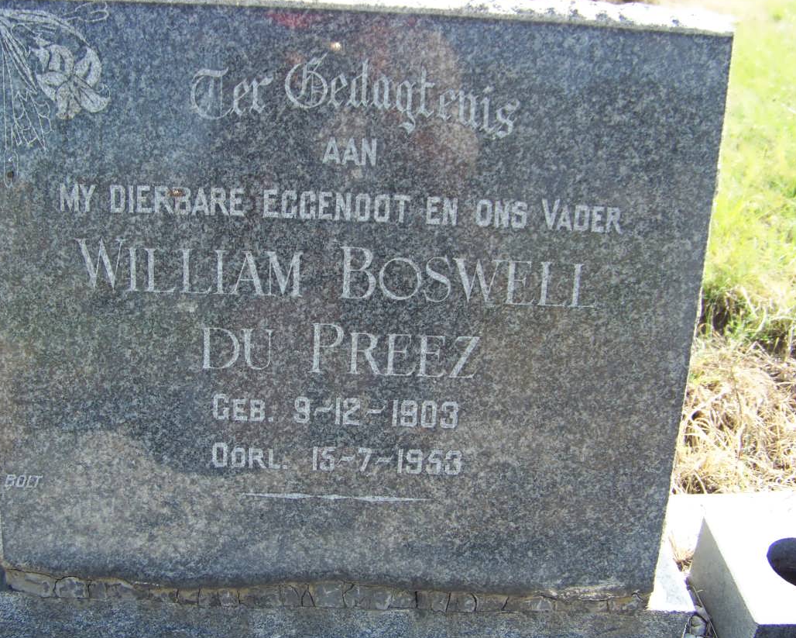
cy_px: 338
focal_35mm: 41
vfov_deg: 36.5
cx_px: 365
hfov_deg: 44.7
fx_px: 966
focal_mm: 5.85
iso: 64
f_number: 2.8
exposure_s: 1/200
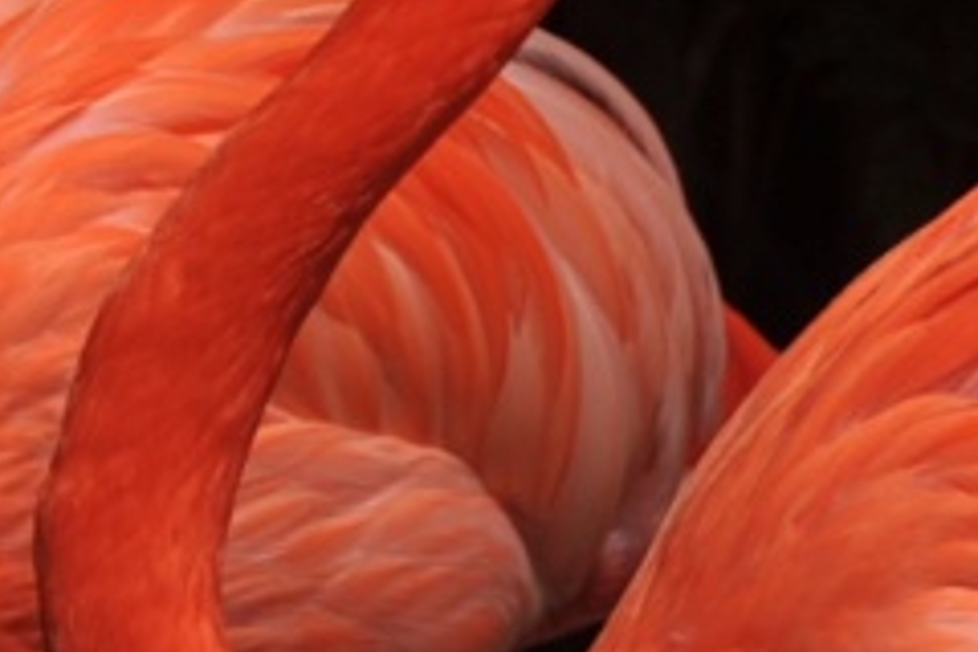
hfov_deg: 0.9
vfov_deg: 0.6
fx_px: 61664
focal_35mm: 2270
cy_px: 422
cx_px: -65
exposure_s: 1/180
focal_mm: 340
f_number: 16
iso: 200
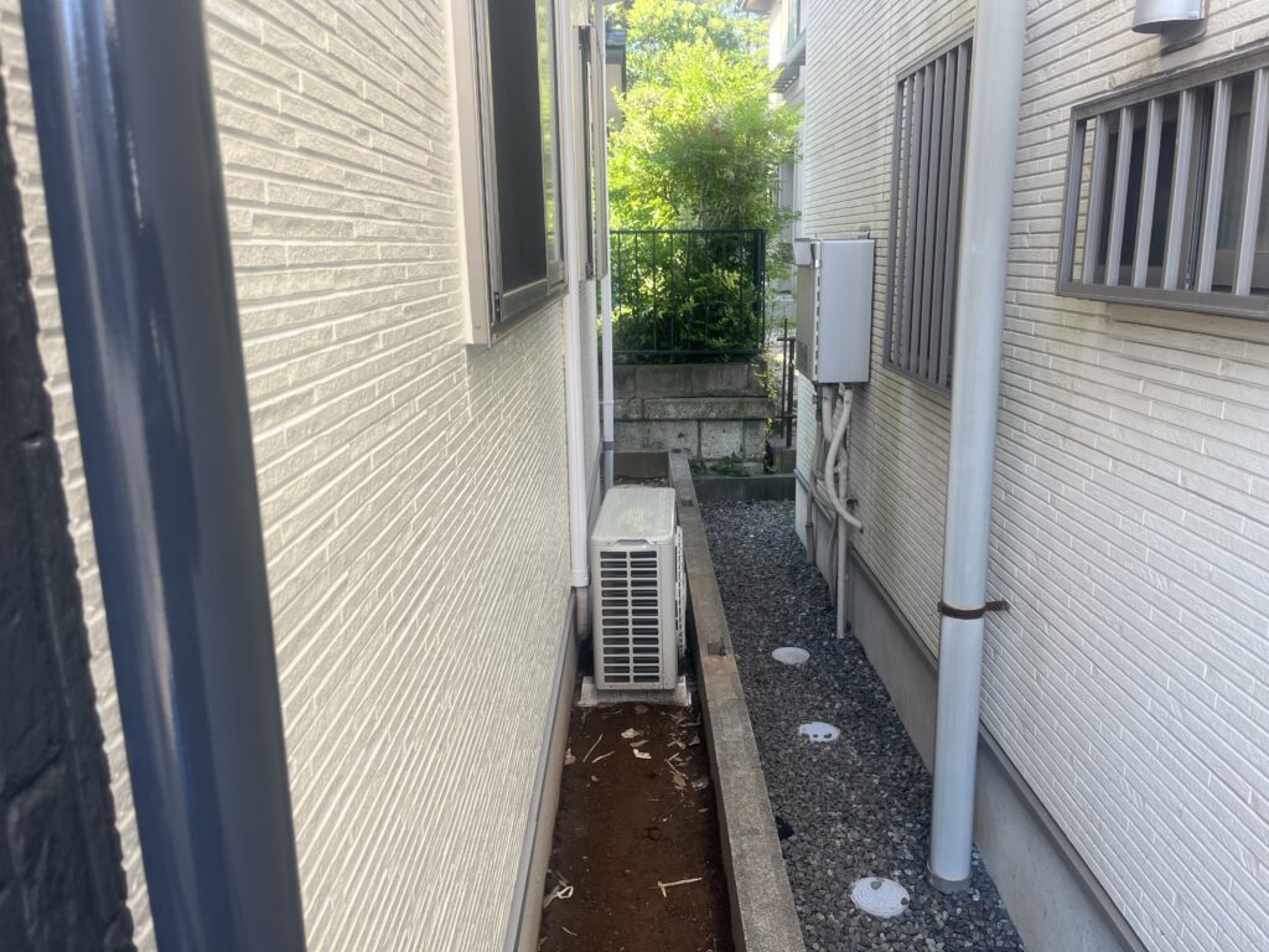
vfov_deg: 53.1
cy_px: 476
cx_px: 634
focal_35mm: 26
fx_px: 953
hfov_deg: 67.3
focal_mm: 5.1
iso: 40
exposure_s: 1/257
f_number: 1.6
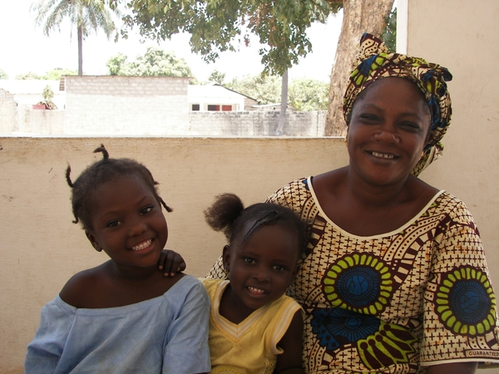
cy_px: 187
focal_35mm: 49
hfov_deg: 38.9
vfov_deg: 29.7
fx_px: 706
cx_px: 250
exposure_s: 1/160
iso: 50
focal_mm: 8.1
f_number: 2.8
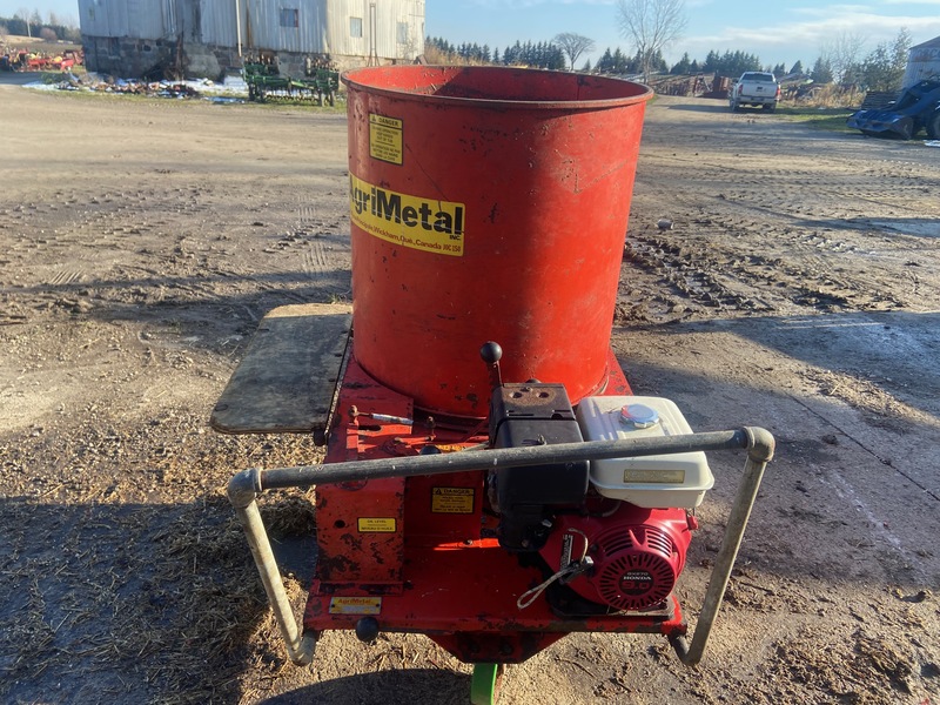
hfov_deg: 67.3
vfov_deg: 53.1
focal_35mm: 26
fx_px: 706
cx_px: 470
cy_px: 352
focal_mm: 4.25
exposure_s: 1/515
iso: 32
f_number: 1.8
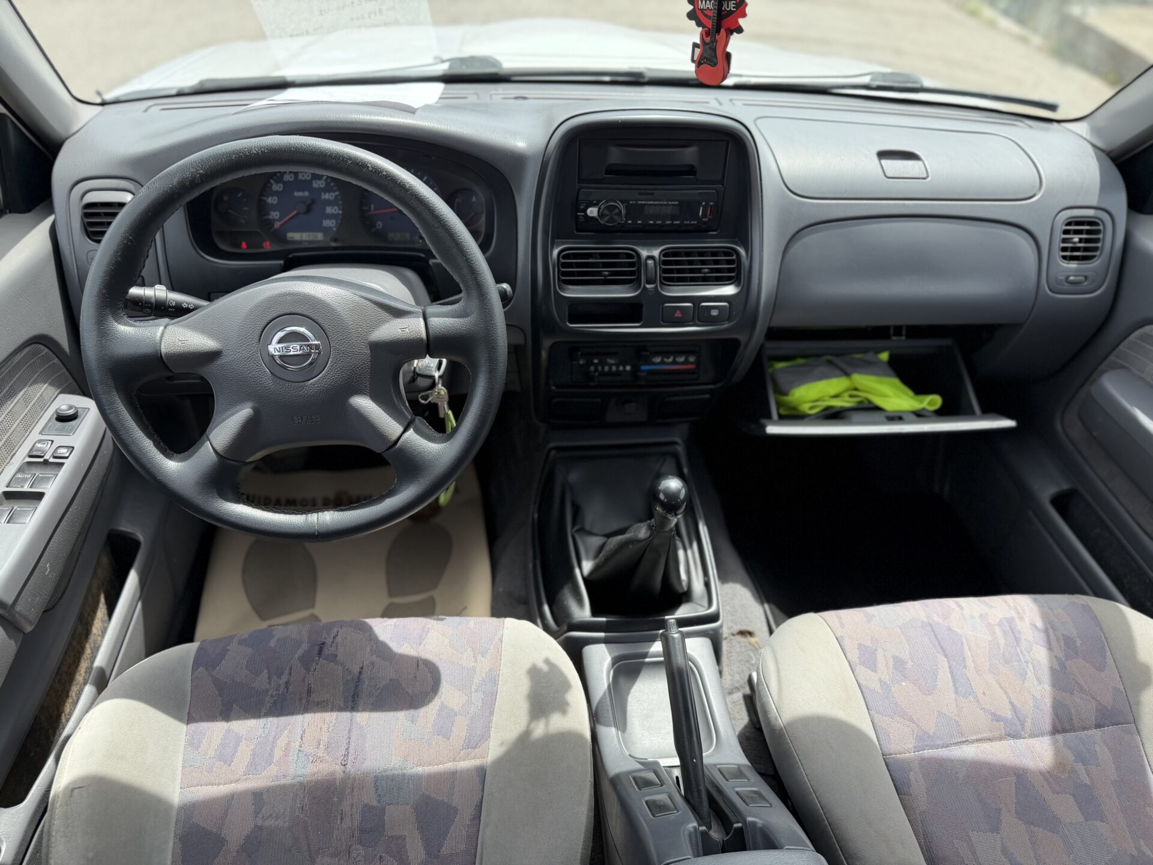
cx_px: 576
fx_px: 799
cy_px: 432
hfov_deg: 71.6
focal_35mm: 24
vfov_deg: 56.8
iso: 80
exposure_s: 1/813
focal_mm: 6.76
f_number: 1.78
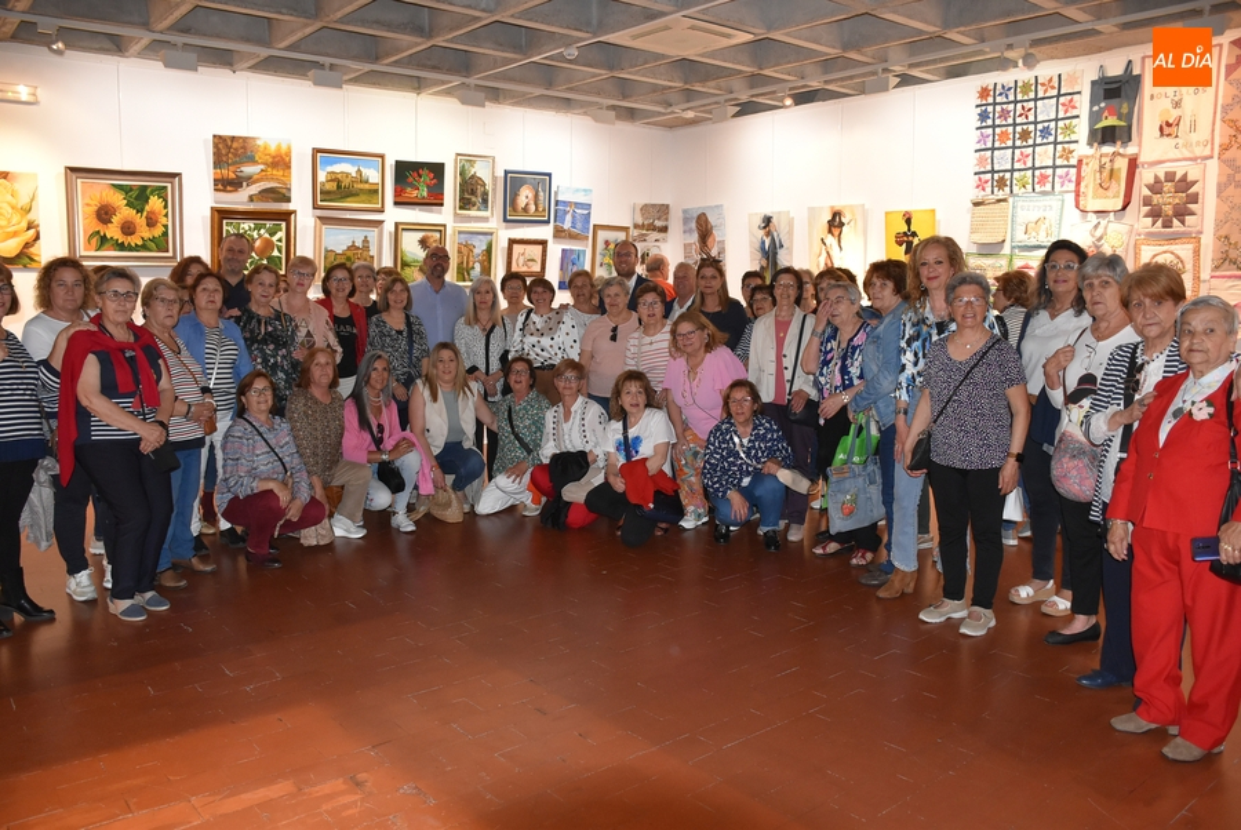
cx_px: 620
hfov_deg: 67.3
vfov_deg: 48.0
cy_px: 415
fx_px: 932
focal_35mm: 27
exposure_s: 1/60
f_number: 3.5
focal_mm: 18
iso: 1800
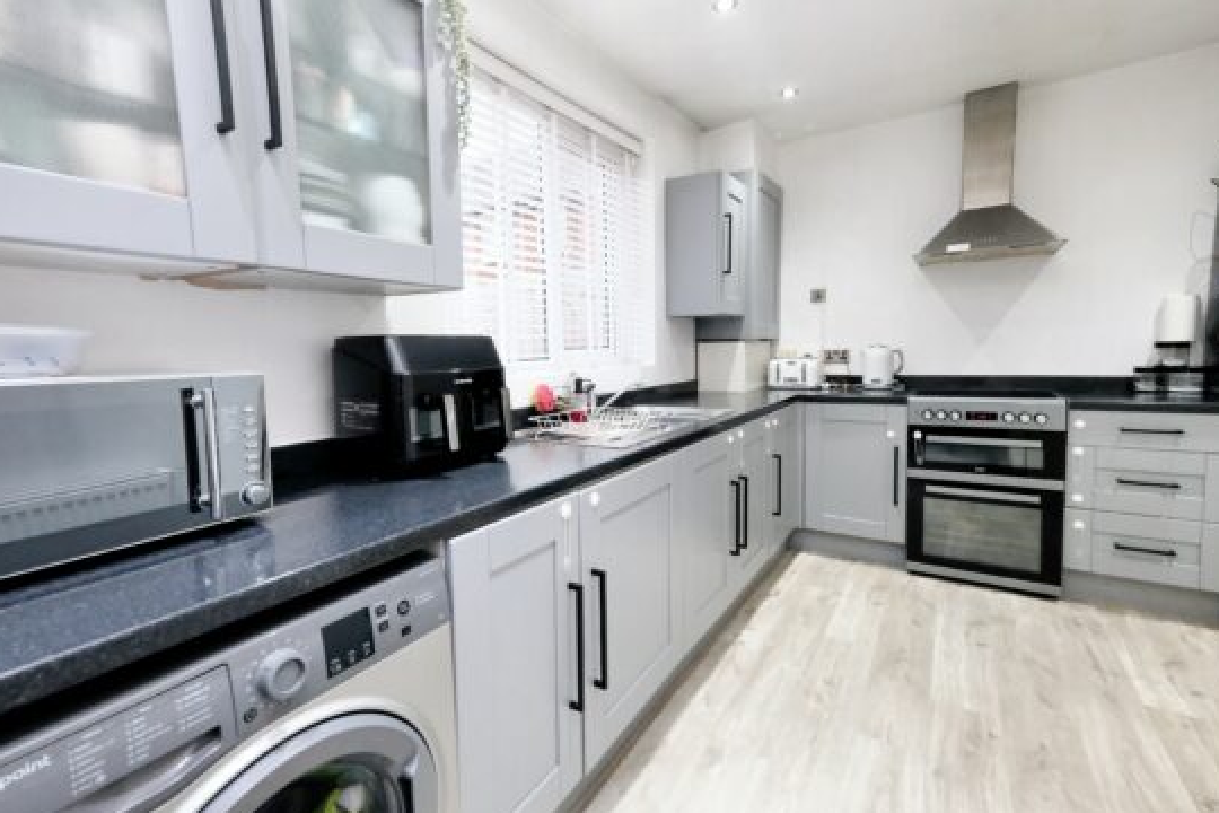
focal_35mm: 16
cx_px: 600
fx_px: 542
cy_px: 393
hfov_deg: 96.7
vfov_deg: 73.7
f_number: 5.6
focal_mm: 10
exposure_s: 1/100
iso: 4000
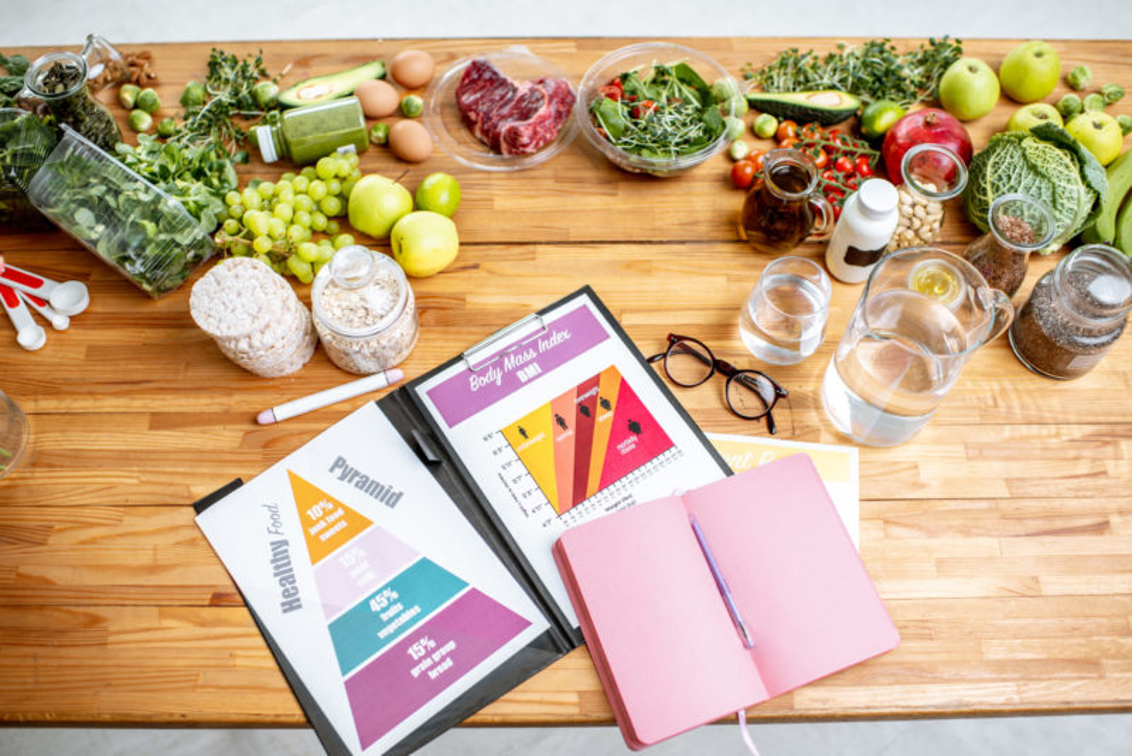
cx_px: 566
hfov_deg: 54.4
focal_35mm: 35
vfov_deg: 37.9
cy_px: 378
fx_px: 1101
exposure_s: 1/200
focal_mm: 35
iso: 200
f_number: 2.2
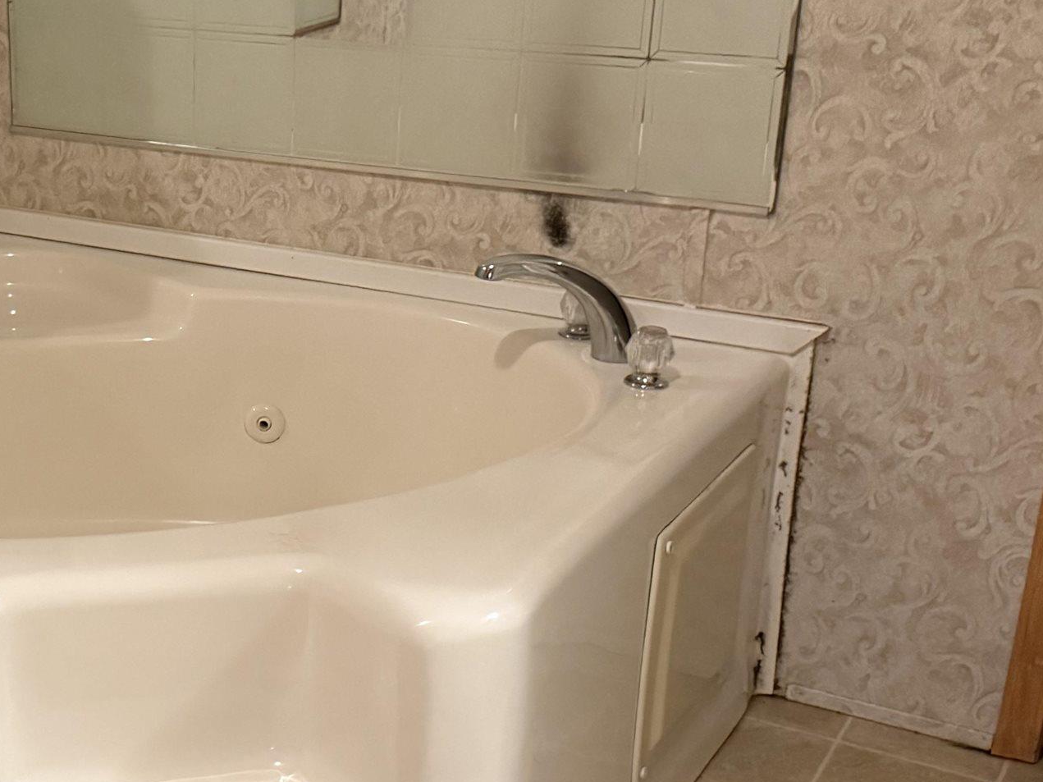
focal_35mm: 58
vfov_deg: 25.2
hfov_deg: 31.6
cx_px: 99
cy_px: 471
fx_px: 1747
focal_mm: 6.76
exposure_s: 1/40
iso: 640
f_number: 1.78
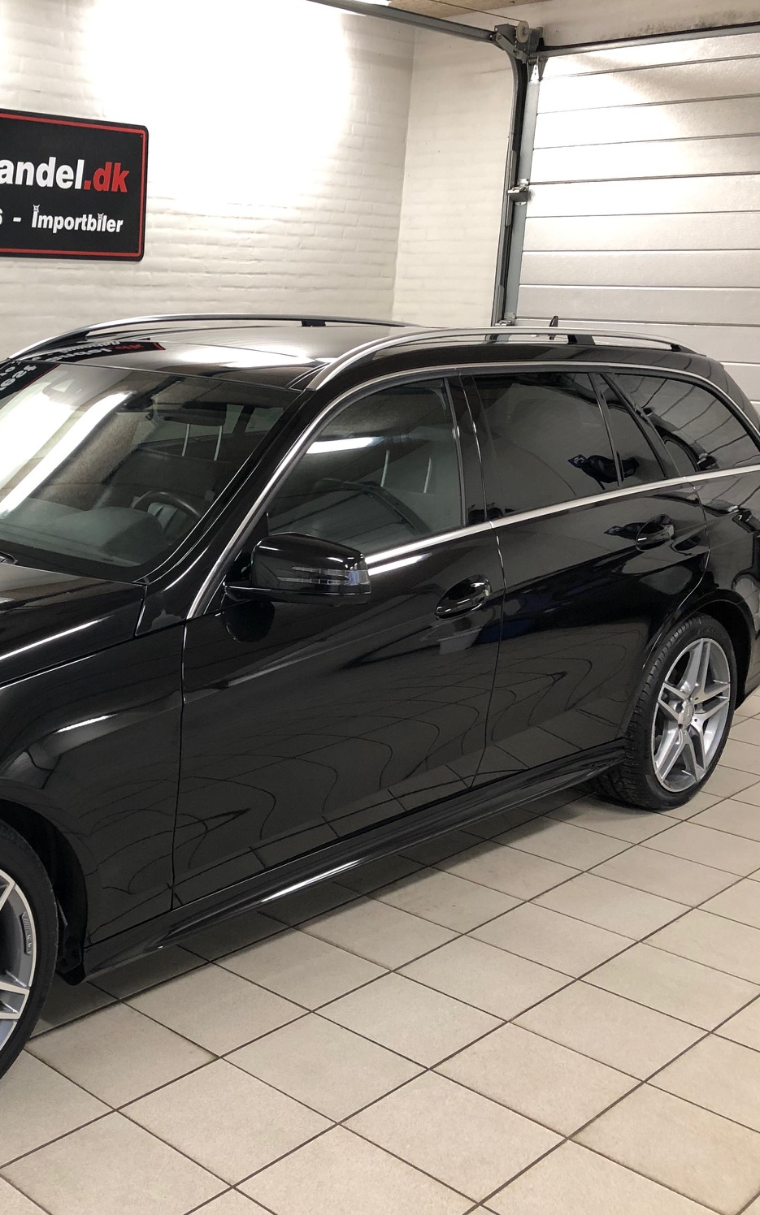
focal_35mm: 40
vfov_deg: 49.3
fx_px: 1326
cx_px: 48
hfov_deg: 30.3
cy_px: 611
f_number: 1.8
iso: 50
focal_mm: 3.99
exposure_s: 1/17
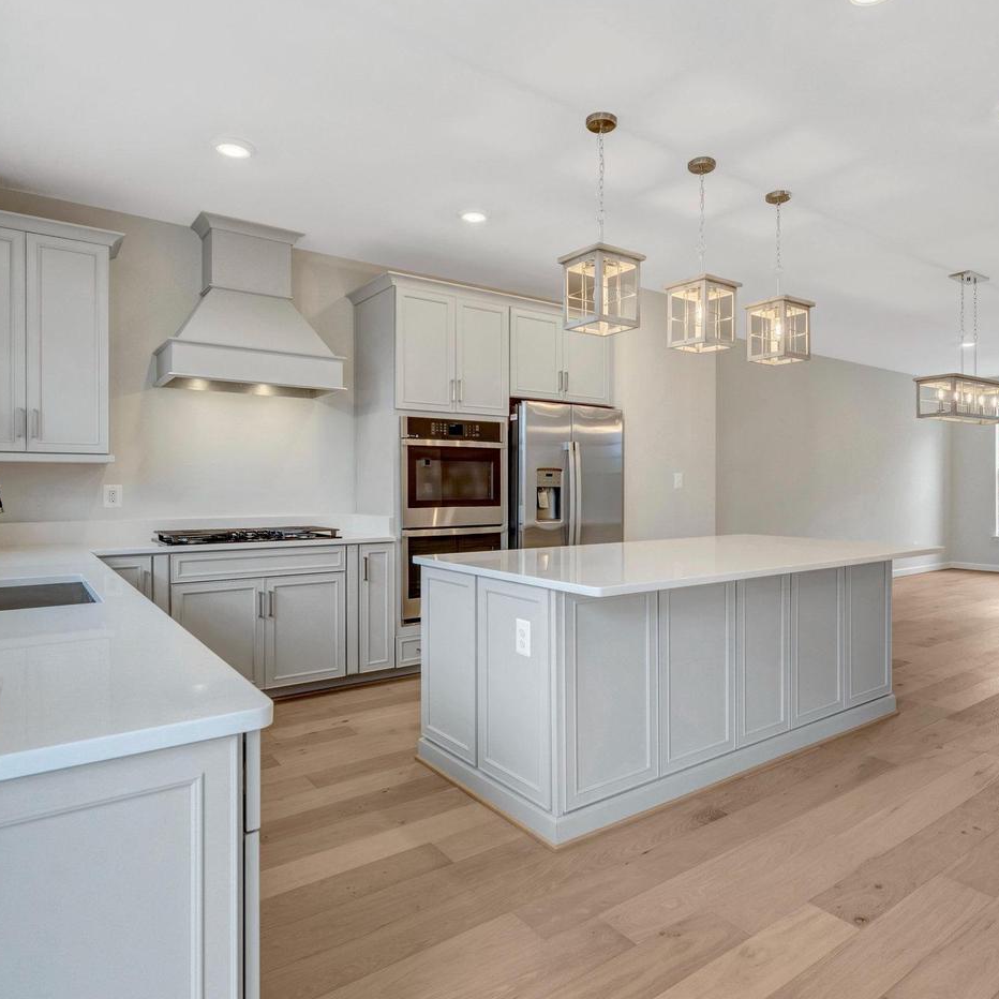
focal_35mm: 21
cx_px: 569
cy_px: 502
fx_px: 686
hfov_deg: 71.8
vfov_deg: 72.1
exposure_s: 1/100
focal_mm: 16
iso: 1250
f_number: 8
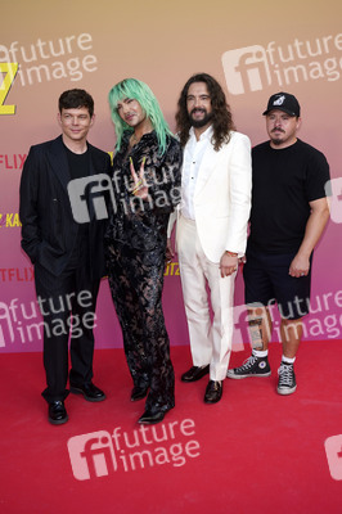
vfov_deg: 51.9
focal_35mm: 37
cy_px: 257
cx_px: 171
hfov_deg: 35.9
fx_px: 528
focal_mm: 37
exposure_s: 1/160
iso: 320
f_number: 5.6
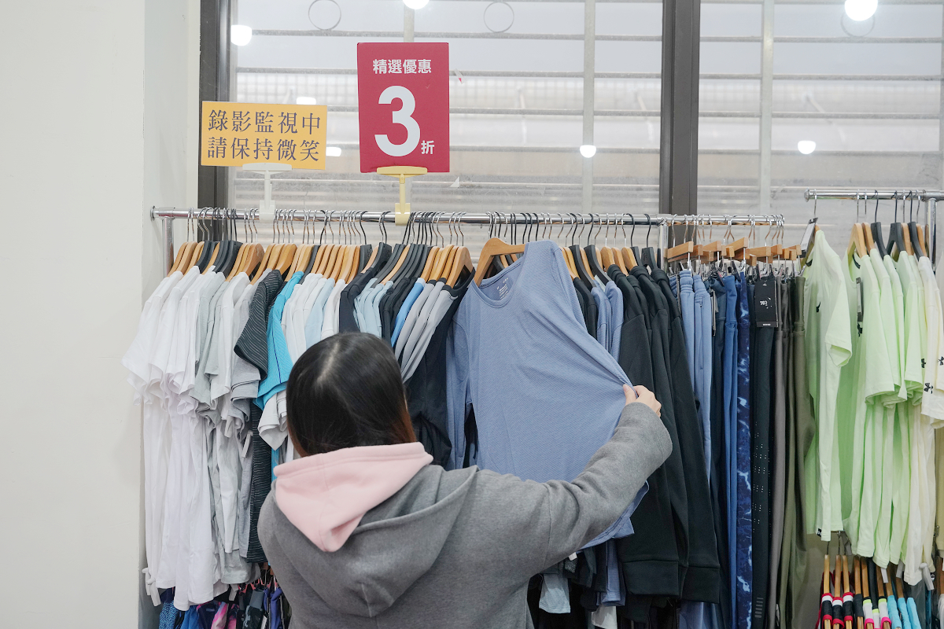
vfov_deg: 33.4
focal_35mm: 40
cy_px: 314
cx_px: 472
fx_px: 1049
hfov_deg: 48.5
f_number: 4
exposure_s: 1/160
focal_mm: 40
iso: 1250
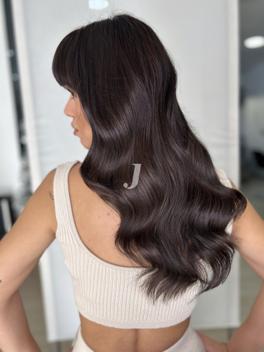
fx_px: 264
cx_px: 132
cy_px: 176
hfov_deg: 53.1
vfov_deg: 67.3
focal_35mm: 26
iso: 40
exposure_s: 1/241
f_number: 1.5
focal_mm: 5.7
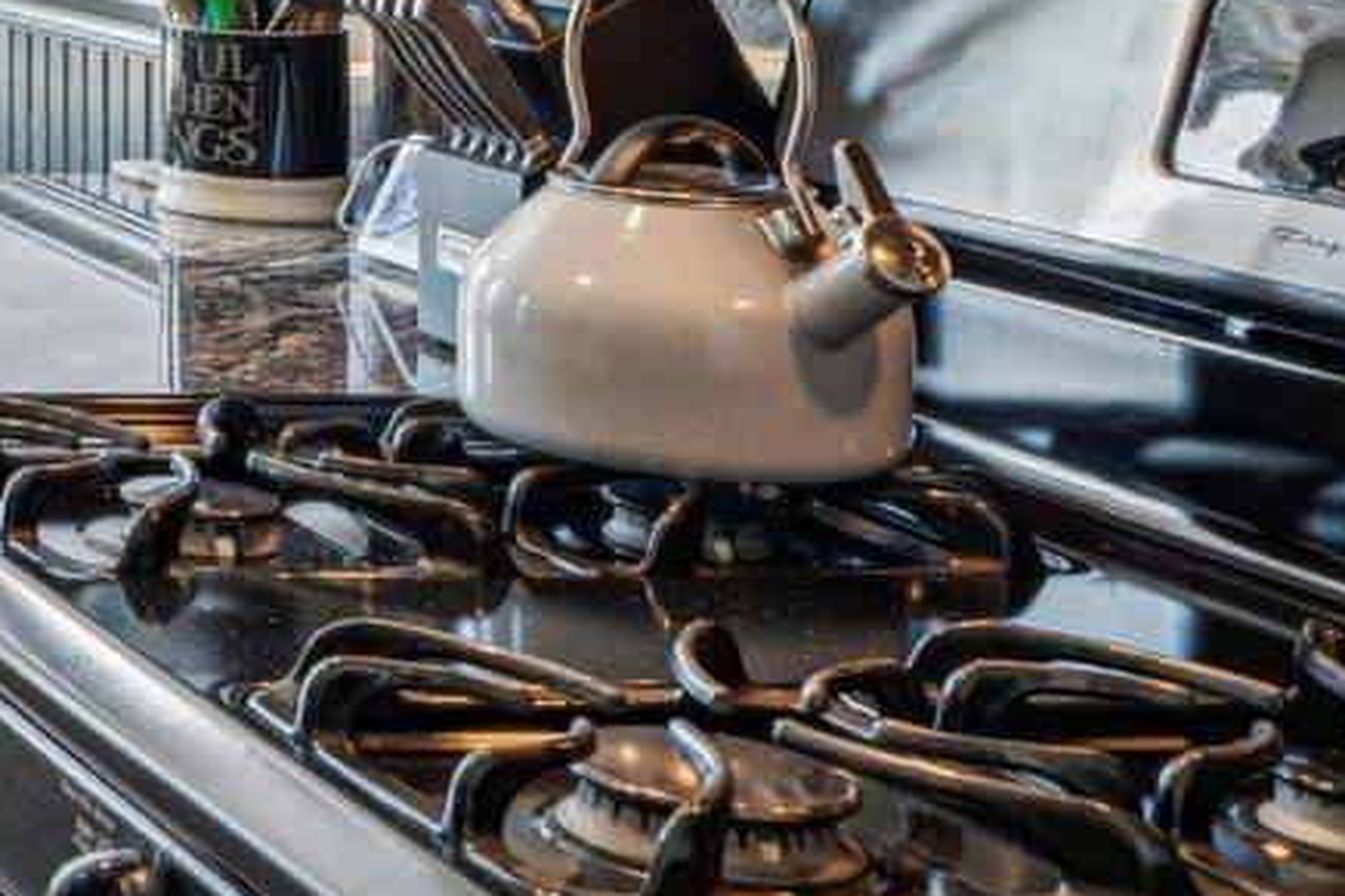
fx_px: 2989
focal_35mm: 80
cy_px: -178
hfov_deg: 18.7
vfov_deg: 16.4
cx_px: -1166
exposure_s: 1/15
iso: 250
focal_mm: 17
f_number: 8
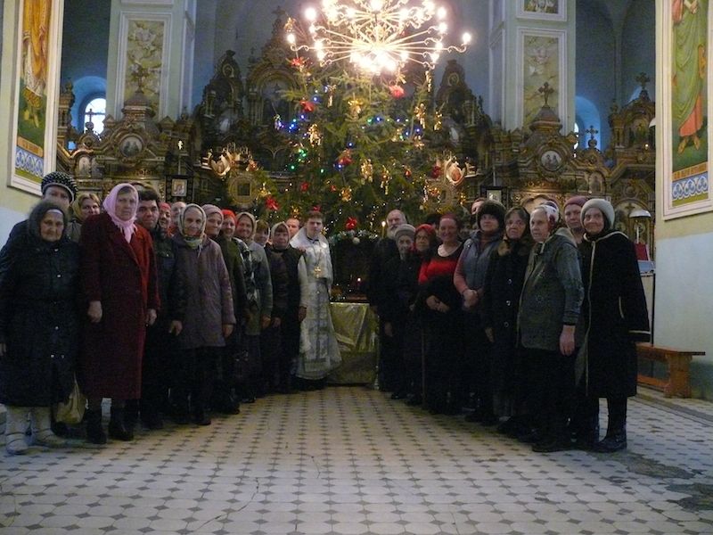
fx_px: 721
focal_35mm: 35
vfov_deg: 40.7
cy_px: 268
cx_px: 356
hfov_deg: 52.6
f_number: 2.8
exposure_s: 1/15
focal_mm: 7.4
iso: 800
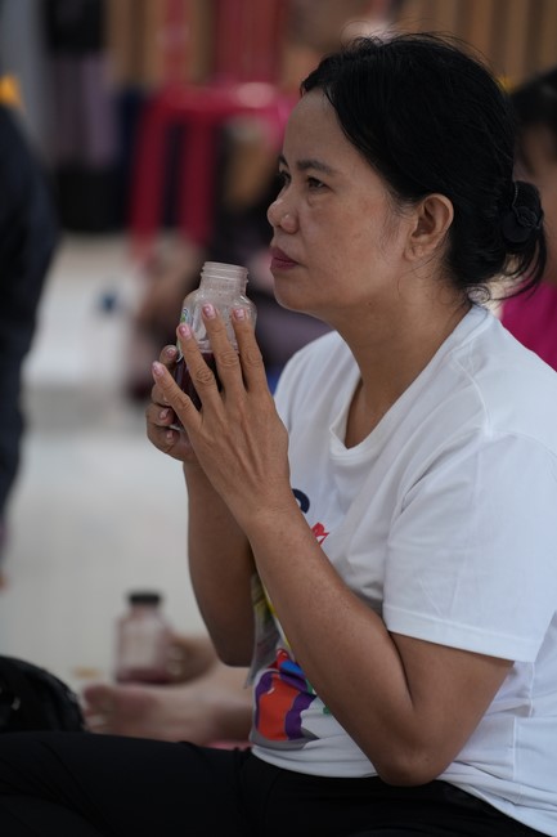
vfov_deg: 13.7
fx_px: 3483
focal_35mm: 150
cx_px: 278
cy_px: 418
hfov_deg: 9.1
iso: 2000
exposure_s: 1/250
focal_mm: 150
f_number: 2.8
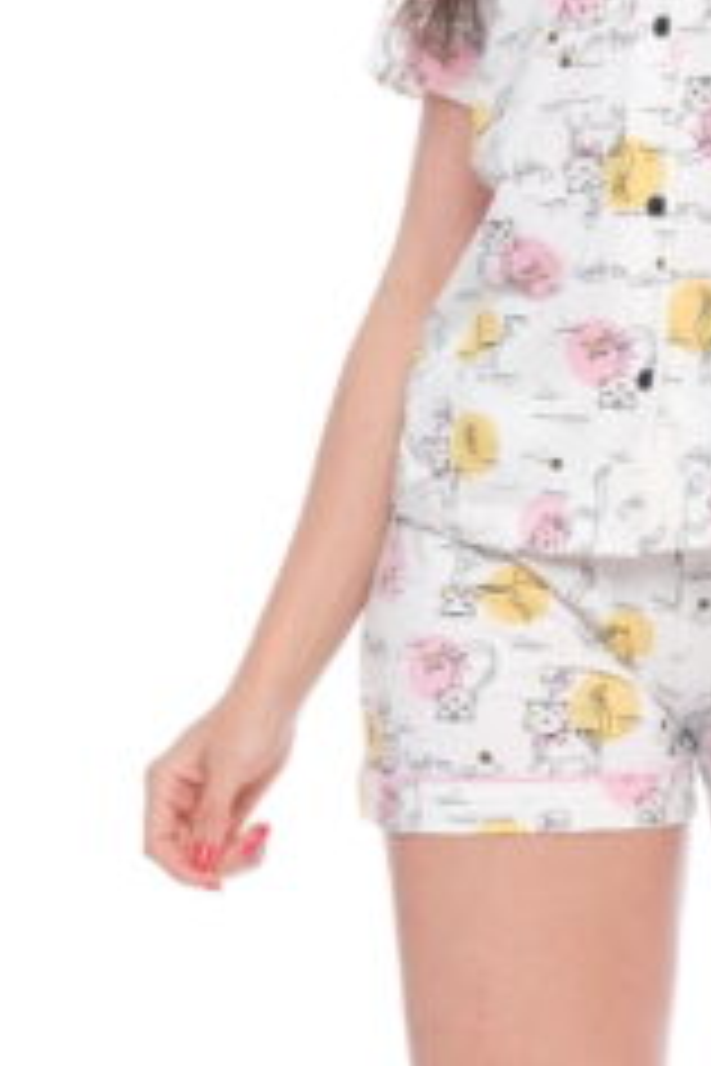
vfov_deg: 9.8
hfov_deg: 6.6
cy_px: 598
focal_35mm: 209
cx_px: 702
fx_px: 6191
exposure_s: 1/250
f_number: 8
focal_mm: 44.1
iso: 400
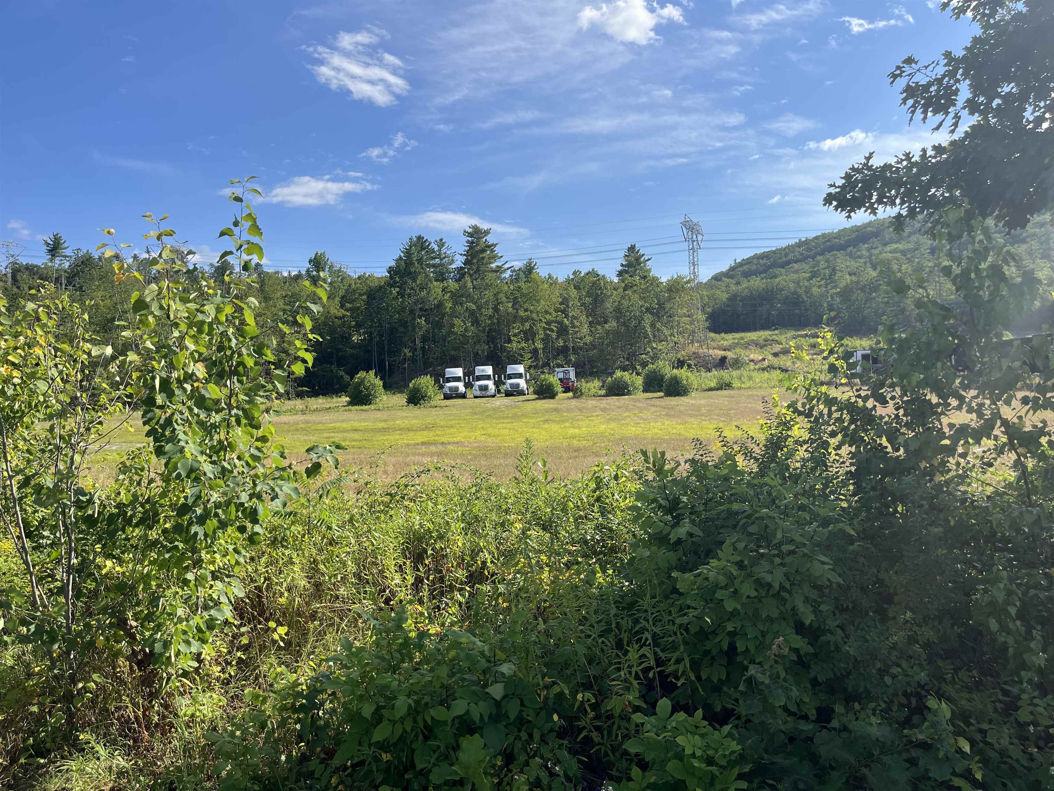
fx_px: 792
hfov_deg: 67.3
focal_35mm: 26
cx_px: 527
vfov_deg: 53.1
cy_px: 396
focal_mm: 5.1
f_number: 1.6
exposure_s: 1/3521
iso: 50
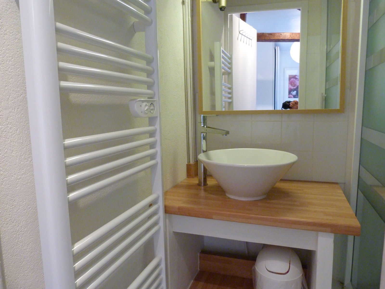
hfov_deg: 69.4
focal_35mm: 25
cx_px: 192
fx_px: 278
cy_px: 144
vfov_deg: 54.9
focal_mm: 4.5
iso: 400
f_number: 2.8
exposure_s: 1/30
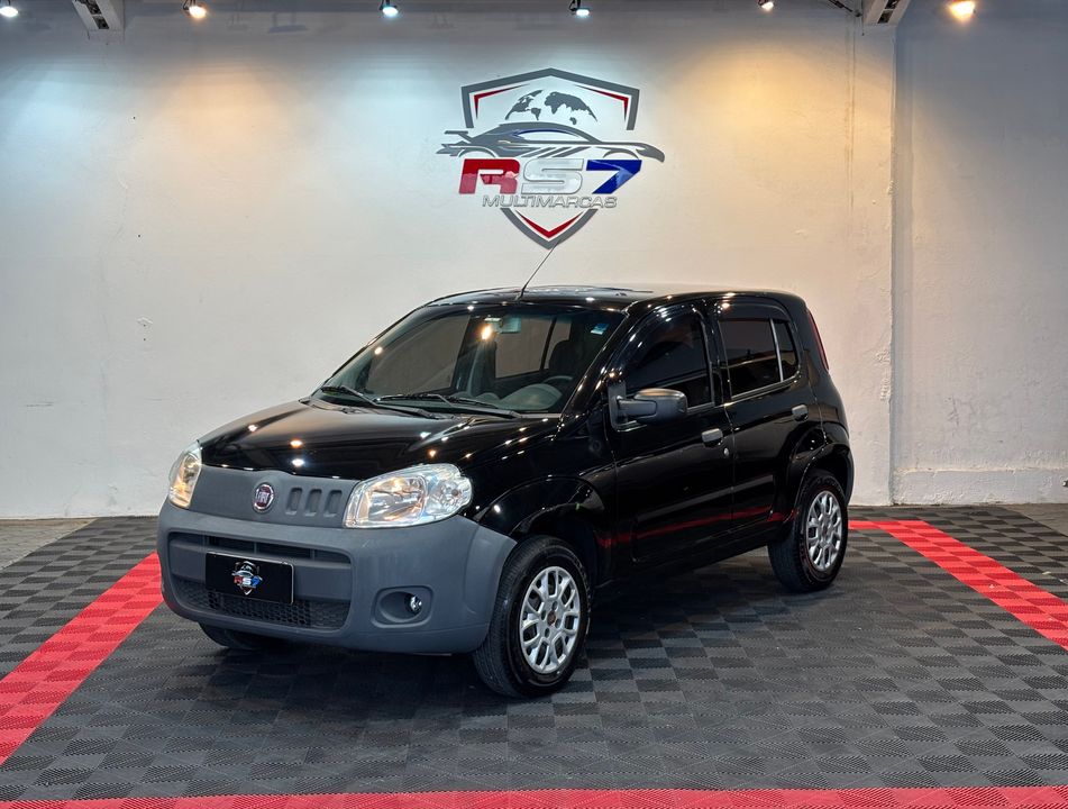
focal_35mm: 52
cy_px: 404
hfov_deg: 36.7
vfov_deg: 28.2
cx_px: 534
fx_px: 1610
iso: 25
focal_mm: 5.96
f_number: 1.6
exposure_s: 1/60
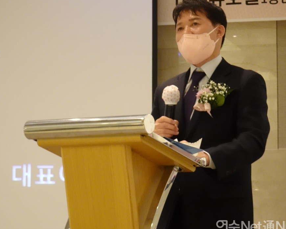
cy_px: 115
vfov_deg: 13.5
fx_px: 965
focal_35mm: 114
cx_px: 154
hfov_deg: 16.9
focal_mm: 16.13
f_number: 5
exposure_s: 1/20
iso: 800
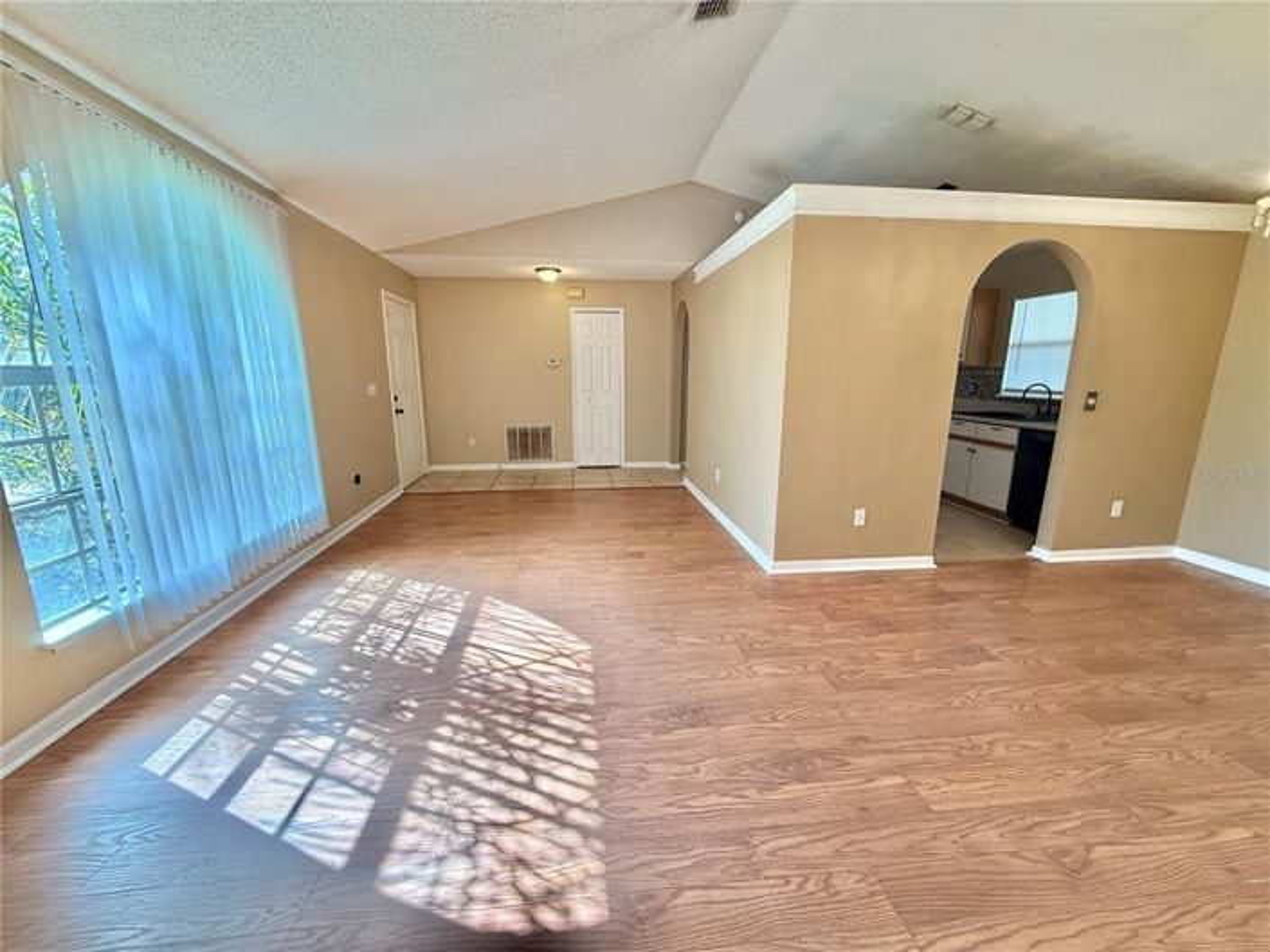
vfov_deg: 85.6
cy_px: 476
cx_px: 635
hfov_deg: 102.1
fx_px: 513
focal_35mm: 14
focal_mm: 2.22
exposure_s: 1/99
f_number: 2.2
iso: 160
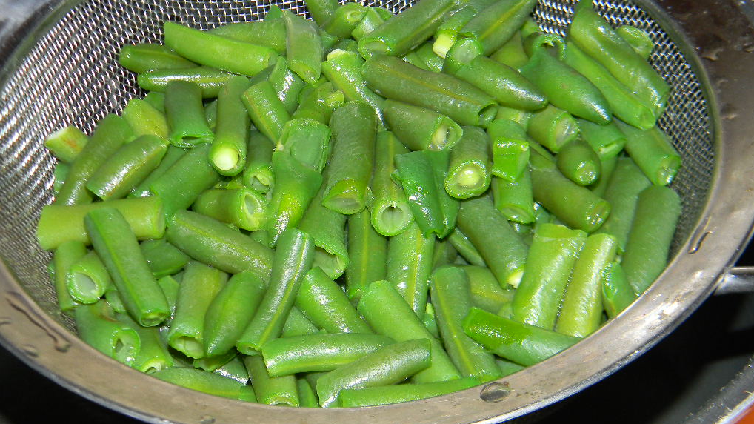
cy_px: 231
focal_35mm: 91
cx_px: 378
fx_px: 1819
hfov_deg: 23.4
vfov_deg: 13.3
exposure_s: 1/30
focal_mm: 15.1
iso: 200
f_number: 4.5
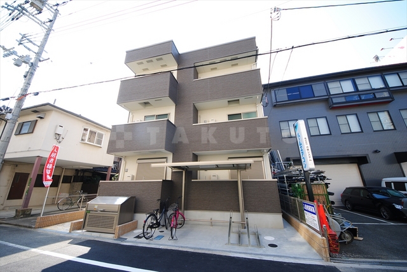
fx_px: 136
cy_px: 136
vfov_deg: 90.1
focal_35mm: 12
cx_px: 204
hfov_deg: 112.6
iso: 100
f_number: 5.6
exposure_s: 1/125
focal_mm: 8
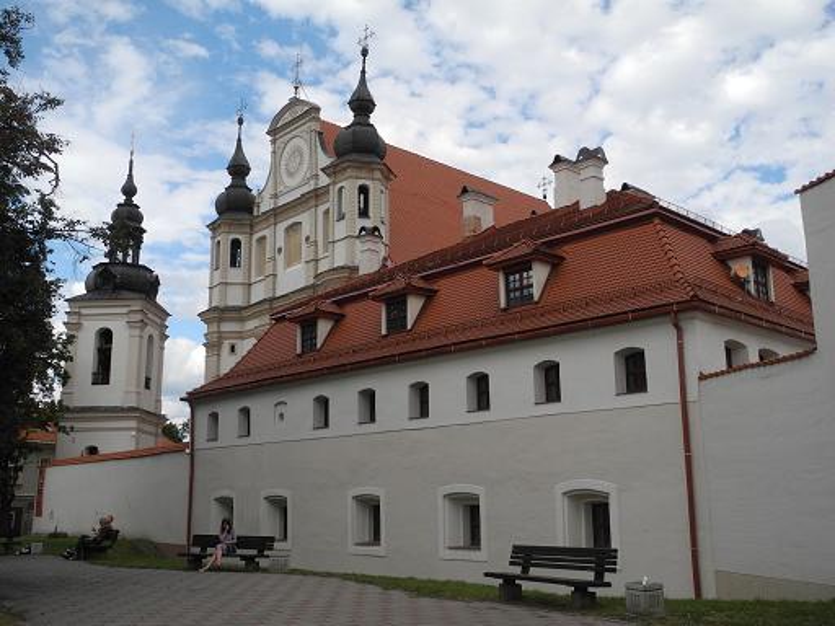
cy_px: 313
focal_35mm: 38
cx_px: 418
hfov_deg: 49.0
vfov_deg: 37.7
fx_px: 917
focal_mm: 8.1
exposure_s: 1/1000
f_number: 3.5
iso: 100
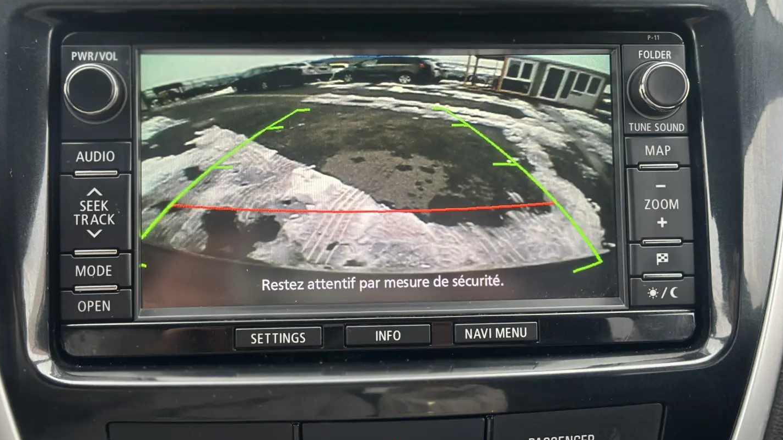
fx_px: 1100
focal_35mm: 53
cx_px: 392
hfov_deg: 39.2
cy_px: 179
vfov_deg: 22.6
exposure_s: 1/104
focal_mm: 6.86
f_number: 1.78
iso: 125
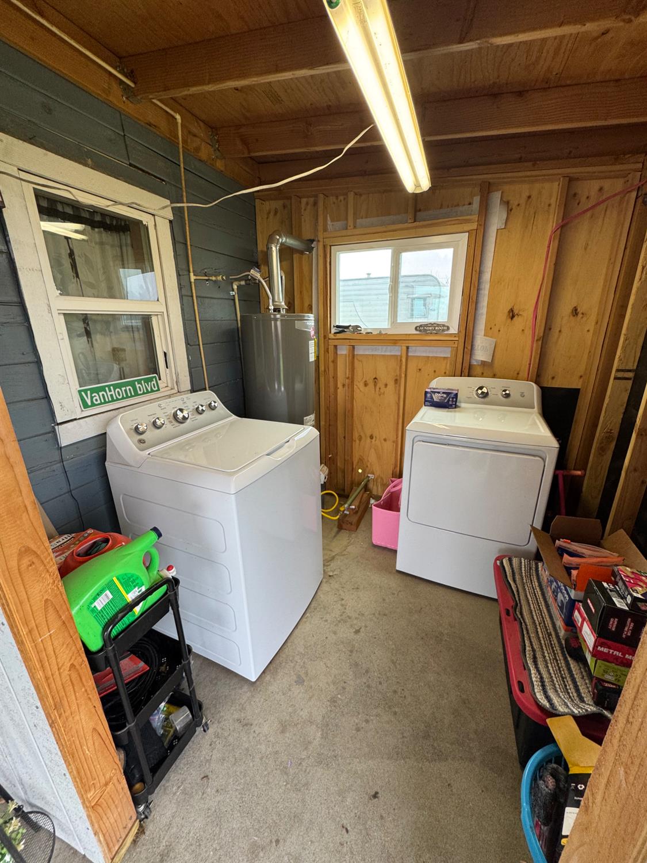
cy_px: 432
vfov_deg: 102.1
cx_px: 324
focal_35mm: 14
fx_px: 349
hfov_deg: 85.7
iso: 125
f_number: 2.2
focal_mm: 2.22
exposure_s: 1/120
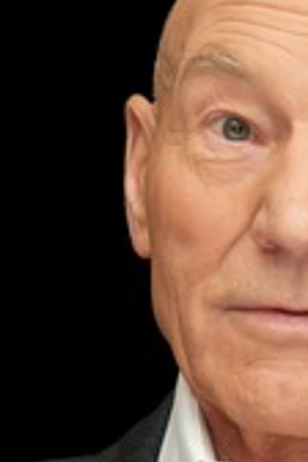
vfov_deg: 2.9
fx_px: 9162
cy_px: 311
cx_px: 314
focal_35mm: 714
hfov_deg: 1.9
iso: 800
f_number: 5.6
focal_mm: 300
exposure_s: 1/60
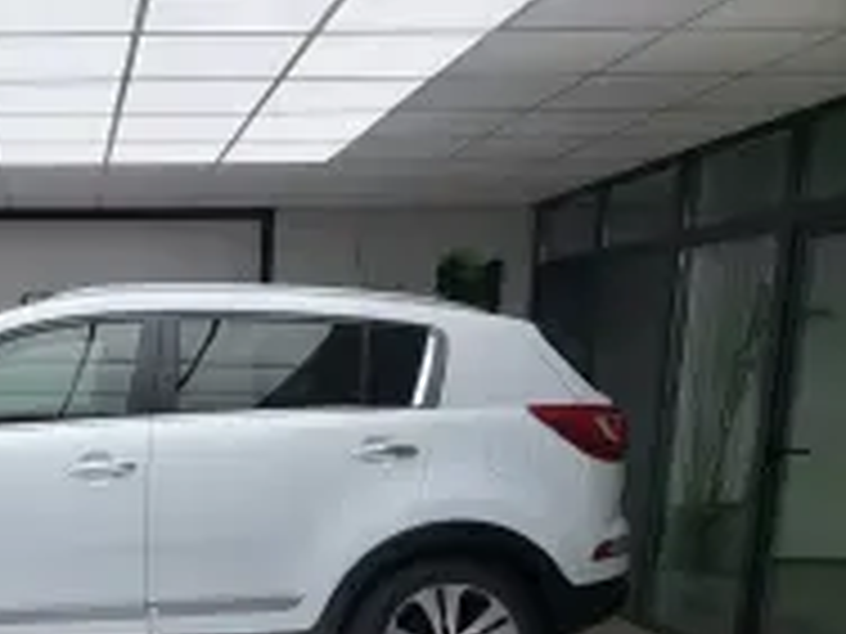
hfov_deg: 37.9
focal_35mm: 46
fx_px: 1124
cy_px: 603
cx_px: 54
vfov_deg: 29.8
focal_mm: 5
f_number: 1.8
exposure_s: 1/410
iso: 40
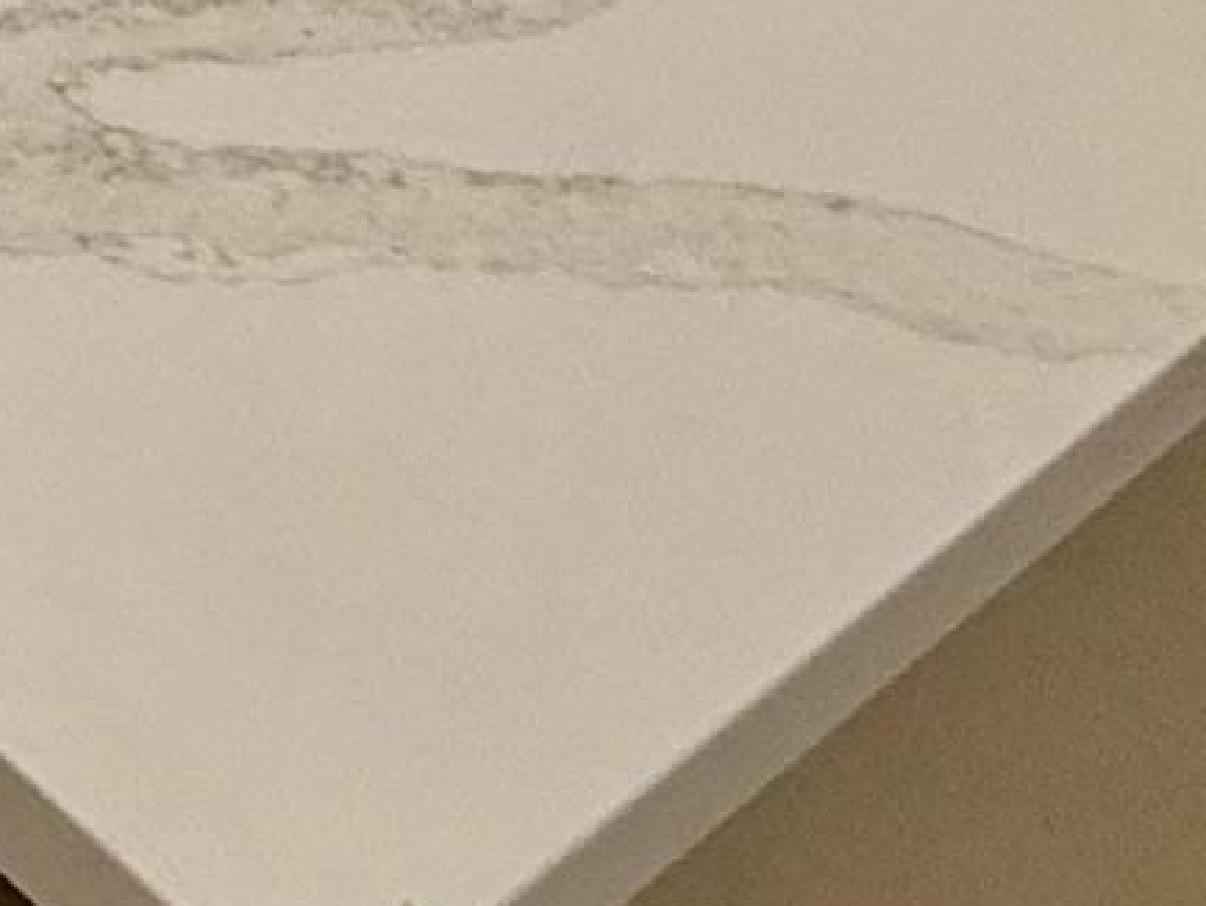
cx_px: -750
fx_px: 3451
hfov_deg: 17.3
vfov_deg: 12.0
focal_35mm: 99
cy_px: -1278
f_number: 2.2
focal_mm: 2.22
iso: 80
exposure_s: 1/120
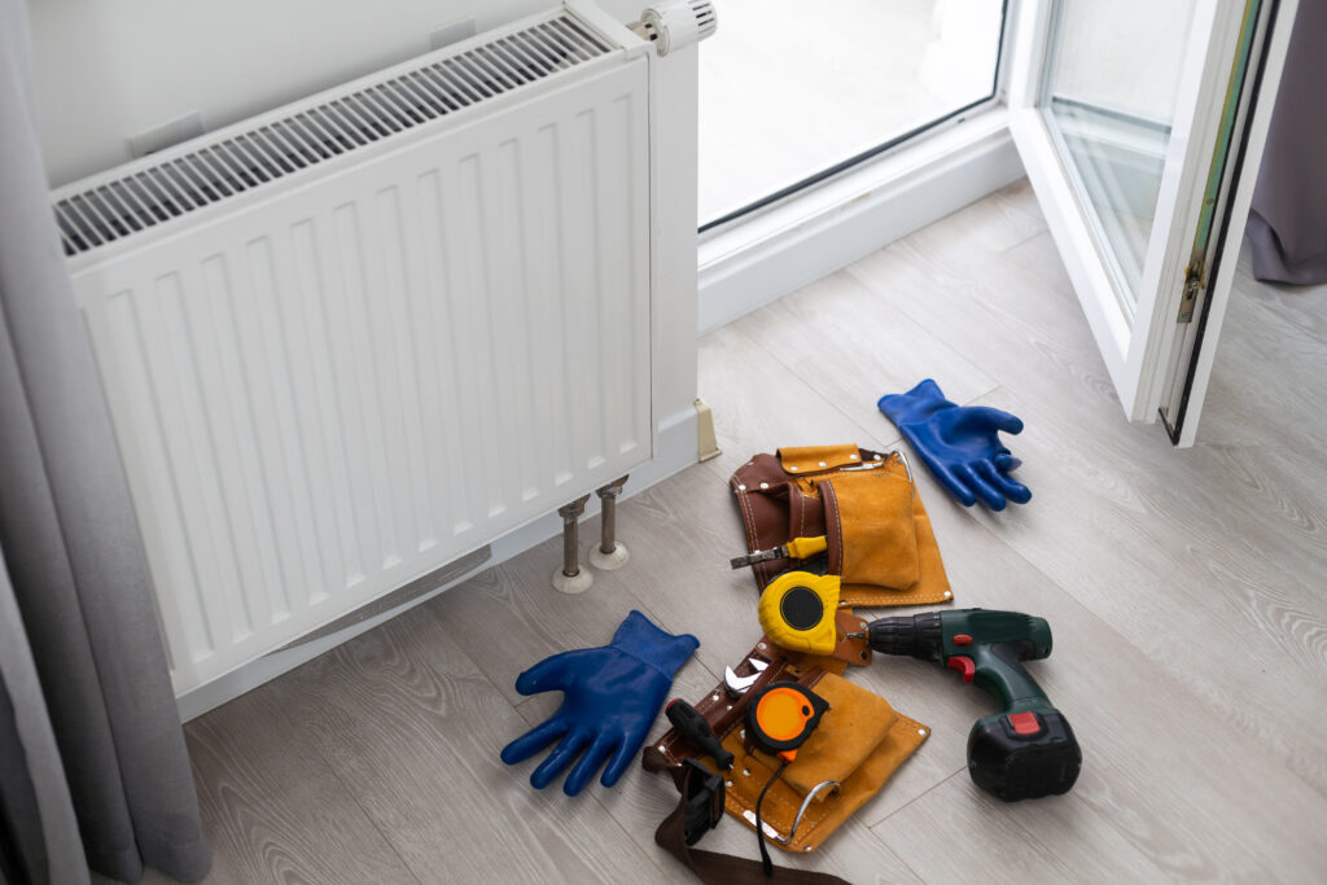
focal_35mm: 50
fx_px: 1843
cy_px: 442
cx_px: 664
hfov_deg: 39.6
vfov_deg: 27.0
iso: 125
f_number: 2.8
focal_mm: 50
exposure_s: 1/125
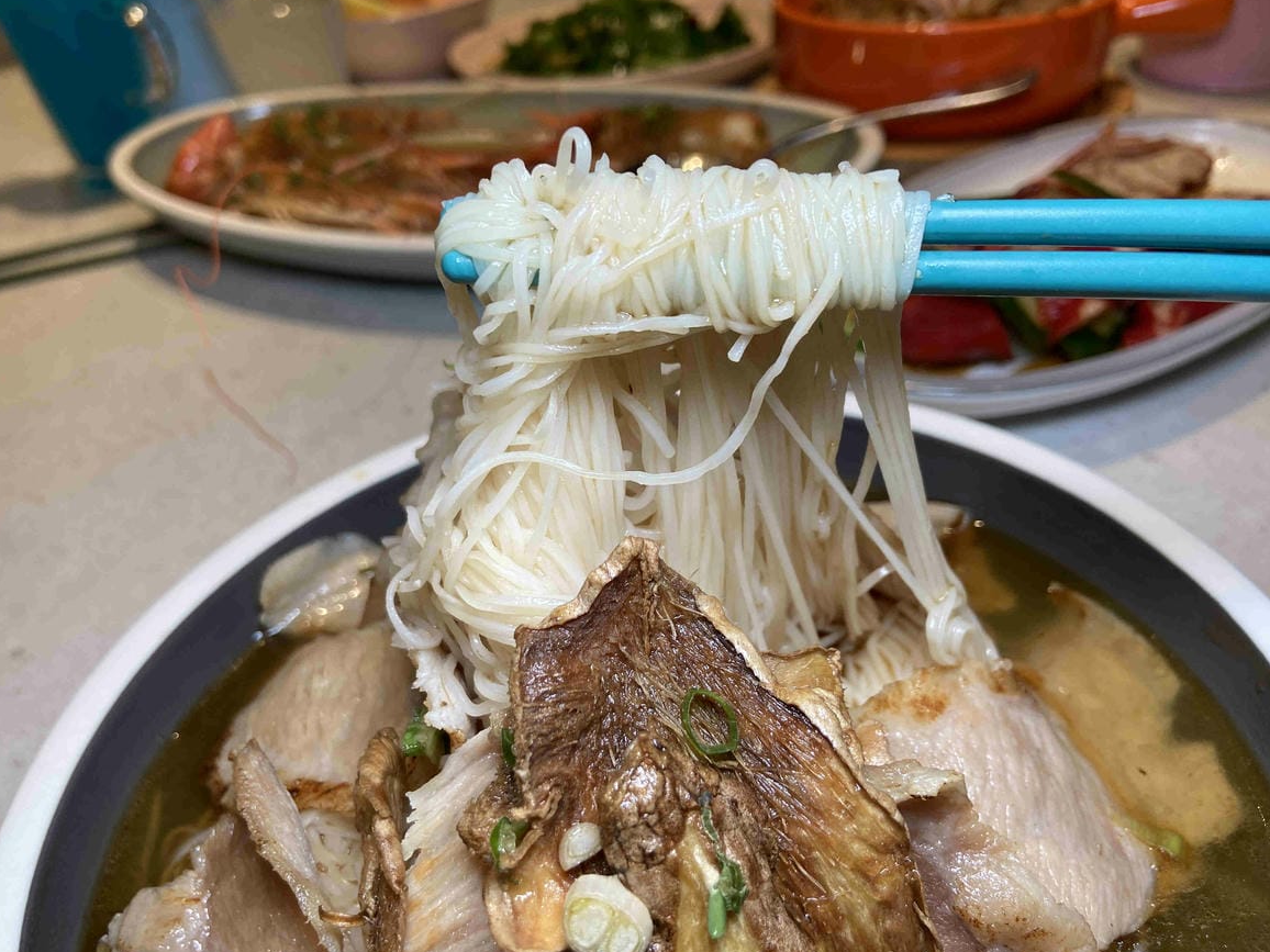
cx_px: 630
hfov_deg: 65.3
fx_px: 991
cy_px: 478
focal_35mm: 27
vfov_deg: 51.4
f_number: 1.8
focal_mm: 4.25
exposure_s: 1/211
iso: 32
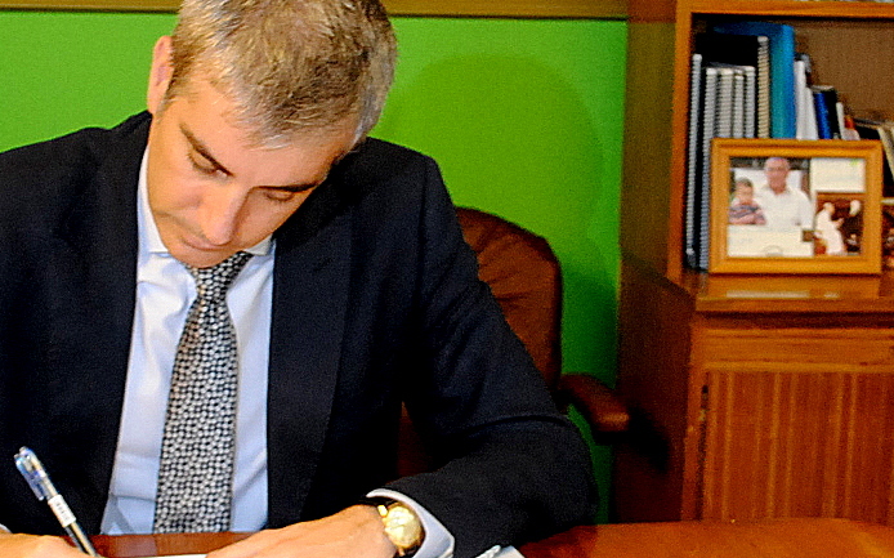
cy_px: 402
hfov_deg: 22.1
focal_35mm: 94
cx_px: 423
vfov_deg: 13.9
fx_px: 2289
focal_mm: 22
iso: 800
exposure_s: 1/50
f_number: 4
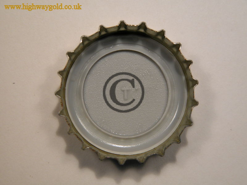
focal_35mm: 107
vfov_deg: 13.8
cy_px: 92
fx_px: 763
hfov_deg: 18.4
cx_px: 124
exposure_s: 1/114
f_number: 3.7
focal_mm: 27.3
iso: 100
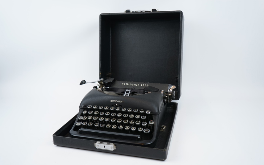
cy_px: 89
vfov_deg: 39.4
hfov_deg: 59.7
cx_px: 132
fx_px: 230
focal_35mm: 32
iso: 100
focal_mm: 31
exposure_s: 1/60
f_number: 4.5
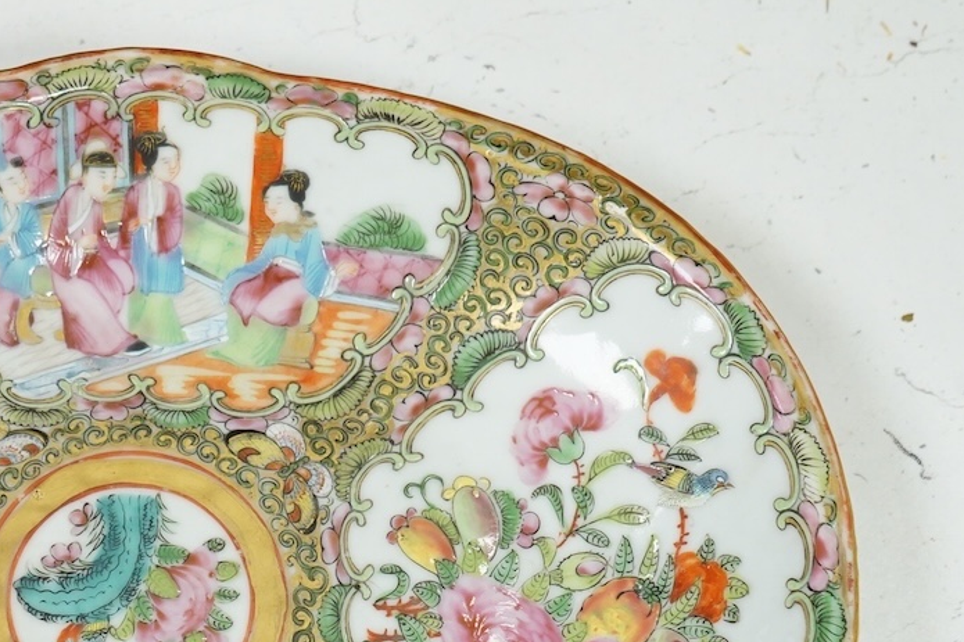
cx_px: 67
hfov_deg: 22.2
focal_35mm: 89
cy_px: 547
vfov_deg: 15.2
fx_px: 2383
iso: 2500
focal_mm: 36
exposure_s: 1/80
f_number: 7.1
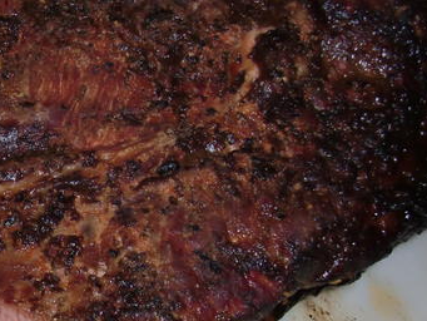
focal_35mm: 95
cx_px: -44
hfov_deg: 19.7
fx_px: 1172
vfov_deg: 15.4
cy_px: 303
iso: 64
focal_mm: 6.3
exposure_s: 1/60
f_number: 2.8
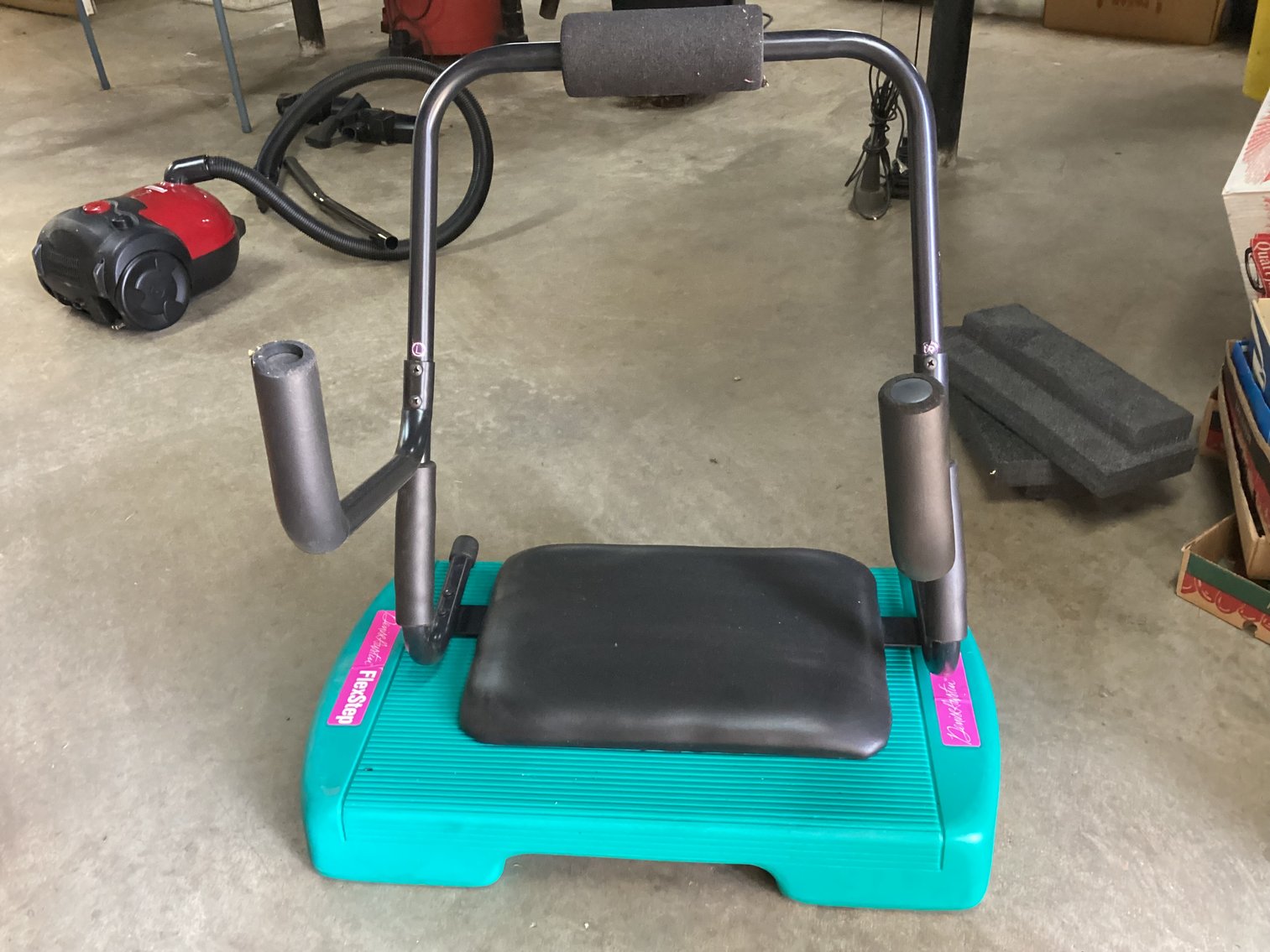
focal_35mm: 31
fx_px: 1137
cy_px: 476
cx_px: 635
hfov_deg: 58.3
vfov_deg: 45.4
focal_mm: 3.3
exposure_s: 1/50
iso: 400
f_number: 2.4
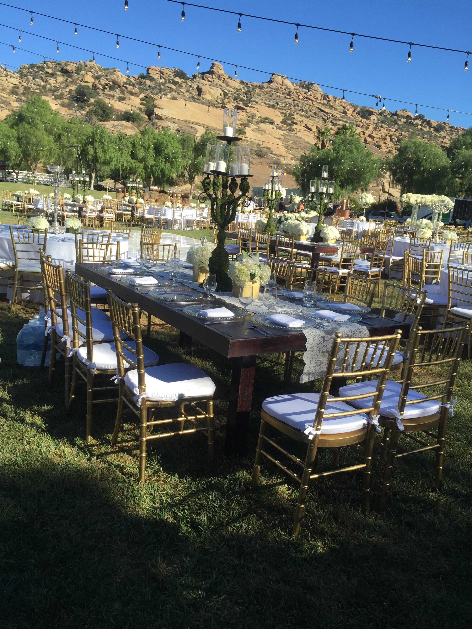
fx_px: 527
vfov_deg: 61.7
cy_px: 314
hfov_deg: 48.2
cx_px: 236
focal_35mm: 29
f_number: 2.2
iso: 32
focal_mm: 4.15
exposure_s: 1/1464
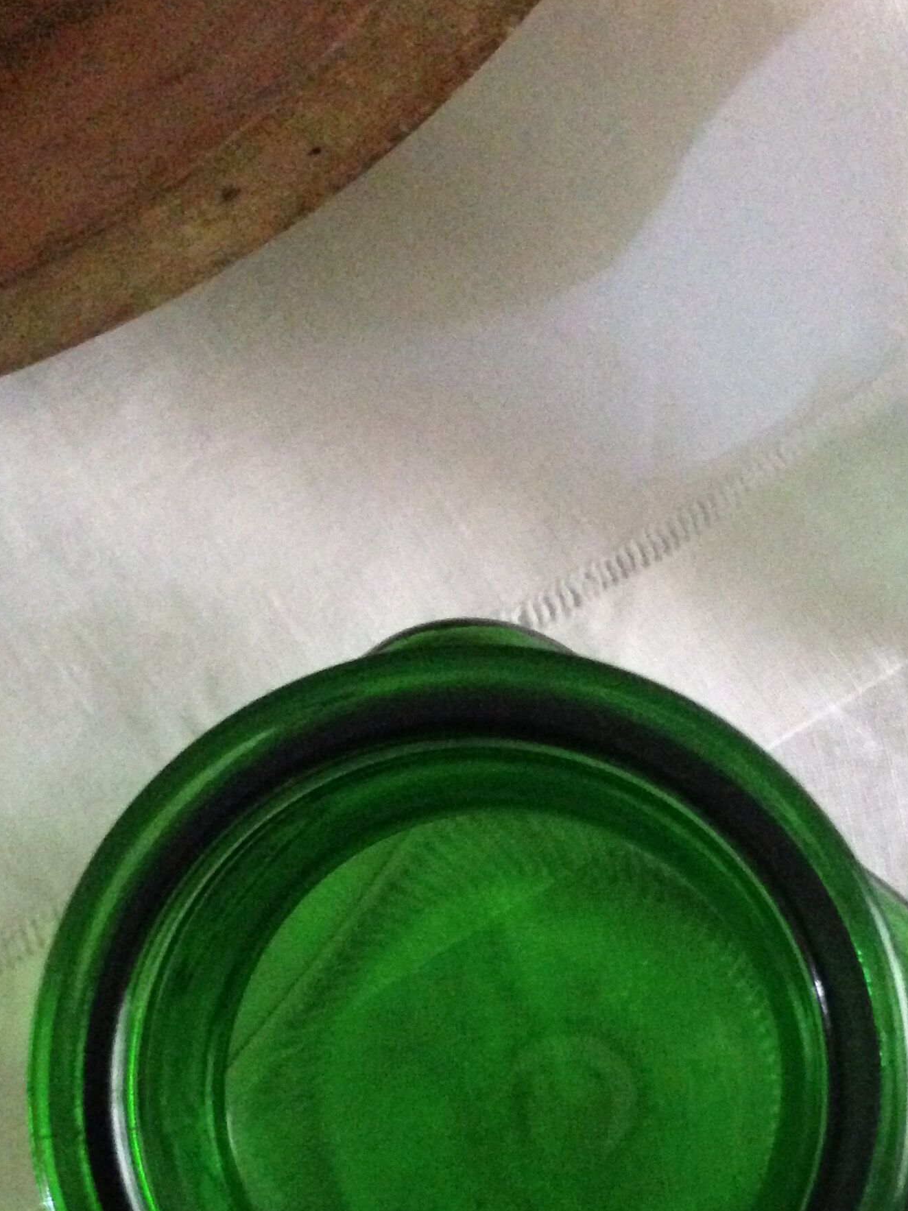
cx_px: 714
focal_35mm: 61
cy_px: 1094
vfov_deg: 30.3
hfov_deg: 23.7
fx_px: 2134
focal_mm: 4.12
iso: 800
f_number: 2.4
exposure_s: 1/15
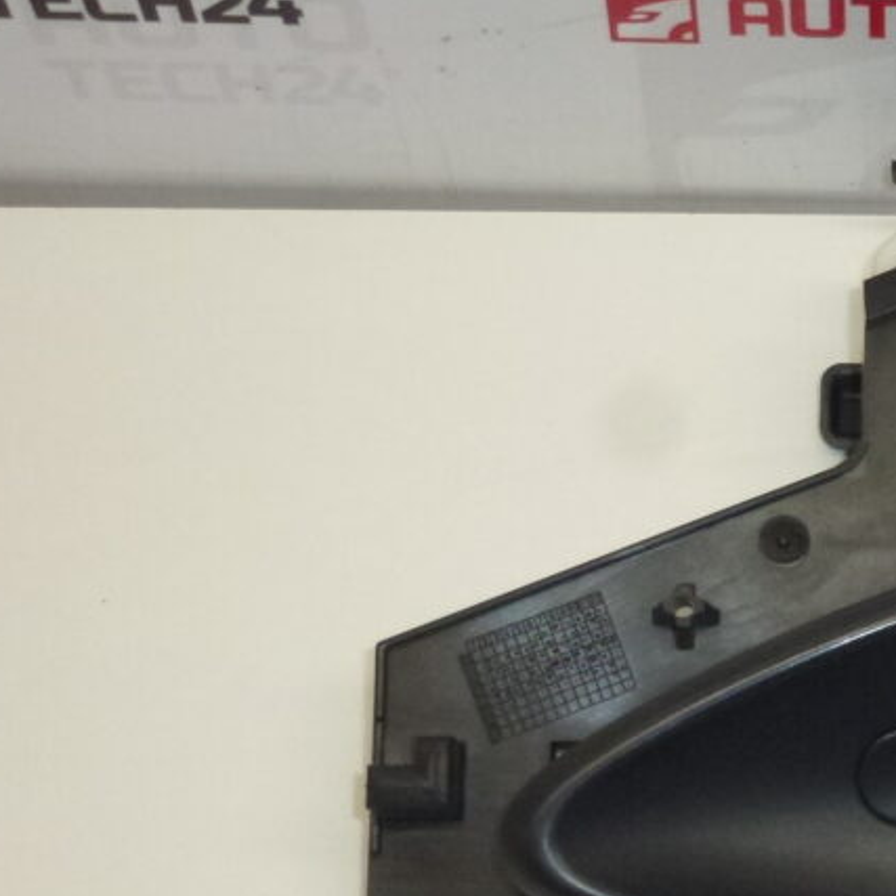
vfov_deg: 19.9
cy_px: 602
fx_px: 2548
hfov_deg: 19.2
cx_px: 978
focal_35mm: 87
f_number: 3.9
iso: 400
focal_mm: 7.4
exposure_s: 1/320
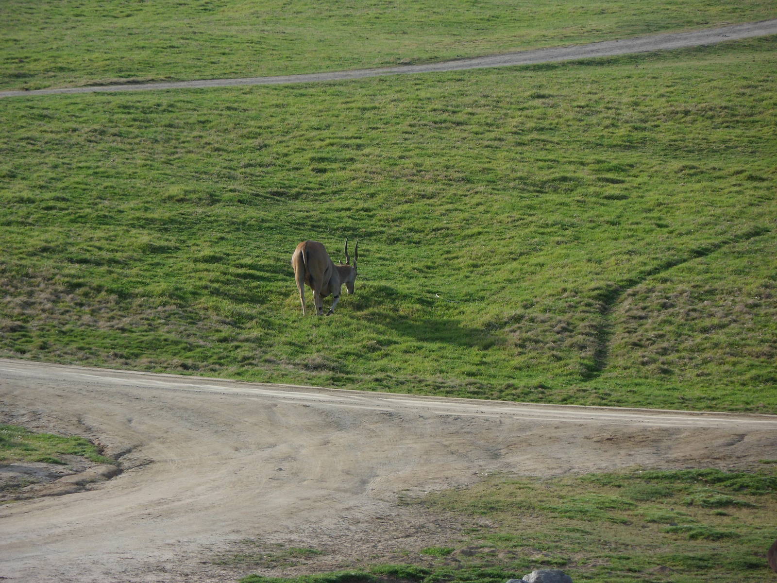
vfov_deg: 5.5
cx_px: 388
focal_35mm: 270
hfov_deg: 7.3
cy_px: 292
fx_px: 6060
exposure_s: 1/250
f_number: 5.9
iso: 80
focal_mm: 46.8
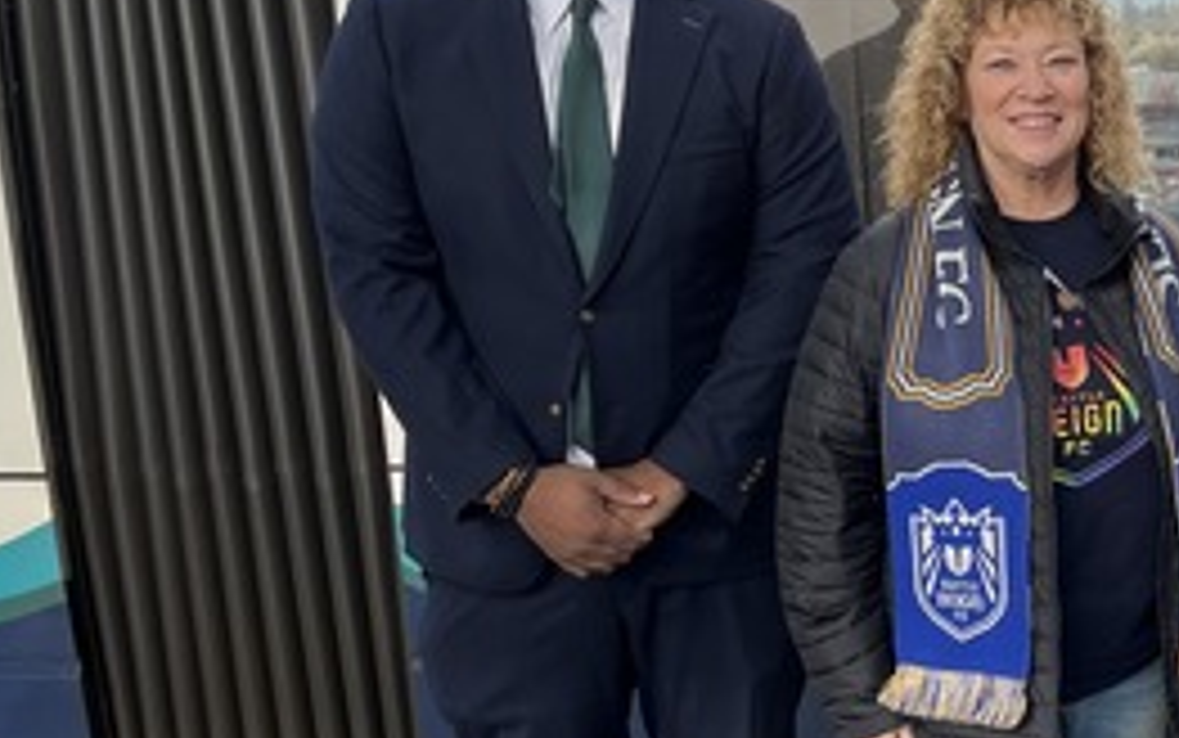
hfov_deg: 30.1
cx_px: 1242
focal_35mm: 62
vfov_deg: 20.8
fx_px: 1993
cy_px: 569
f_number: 1.6
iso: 40
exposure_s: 1/216
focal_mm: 5.1
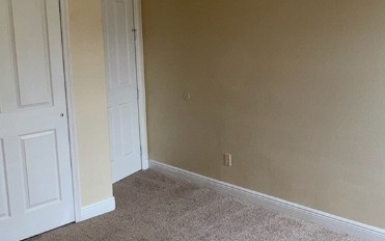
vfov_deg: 31.2
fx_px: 430
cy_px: 93
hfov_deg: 48.0
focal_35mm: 41
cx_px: 224
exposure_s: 1/138
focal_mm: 2.22
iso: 32
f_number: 2.2
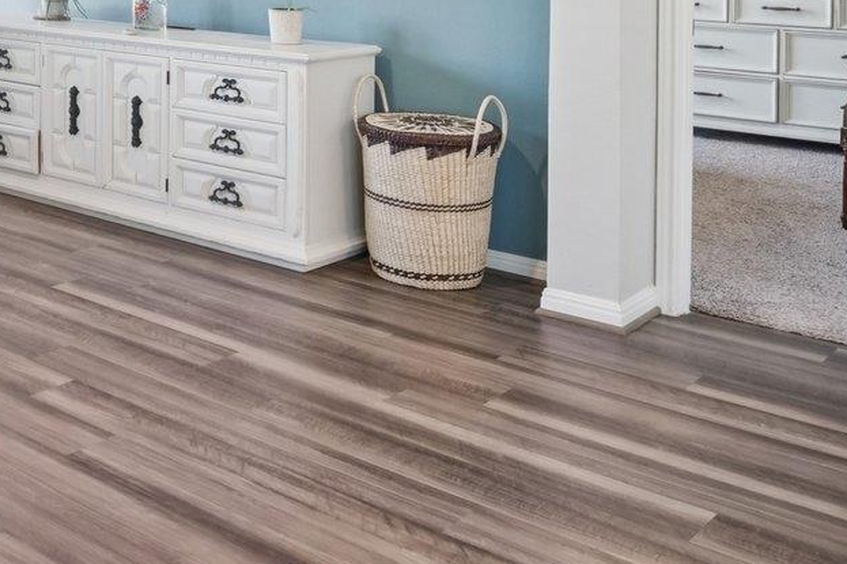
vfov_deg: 26.6
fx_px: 1082
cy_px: -75
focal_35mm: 46
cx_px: -105
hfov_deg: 35.8
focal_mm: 14
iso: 500
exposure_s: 1/20
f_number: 8
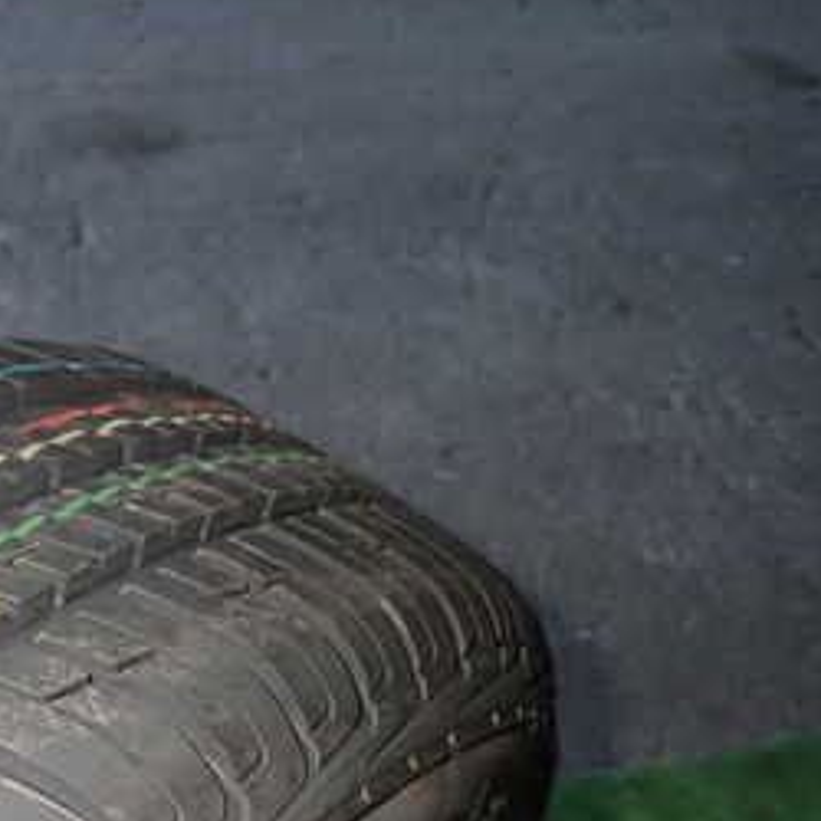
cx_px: -79
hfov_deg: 29.1
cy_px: 598
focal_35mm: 53
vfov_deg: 31.7
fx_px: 1422
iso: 200
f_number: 5.6
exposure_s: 1/30
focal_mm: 4.5
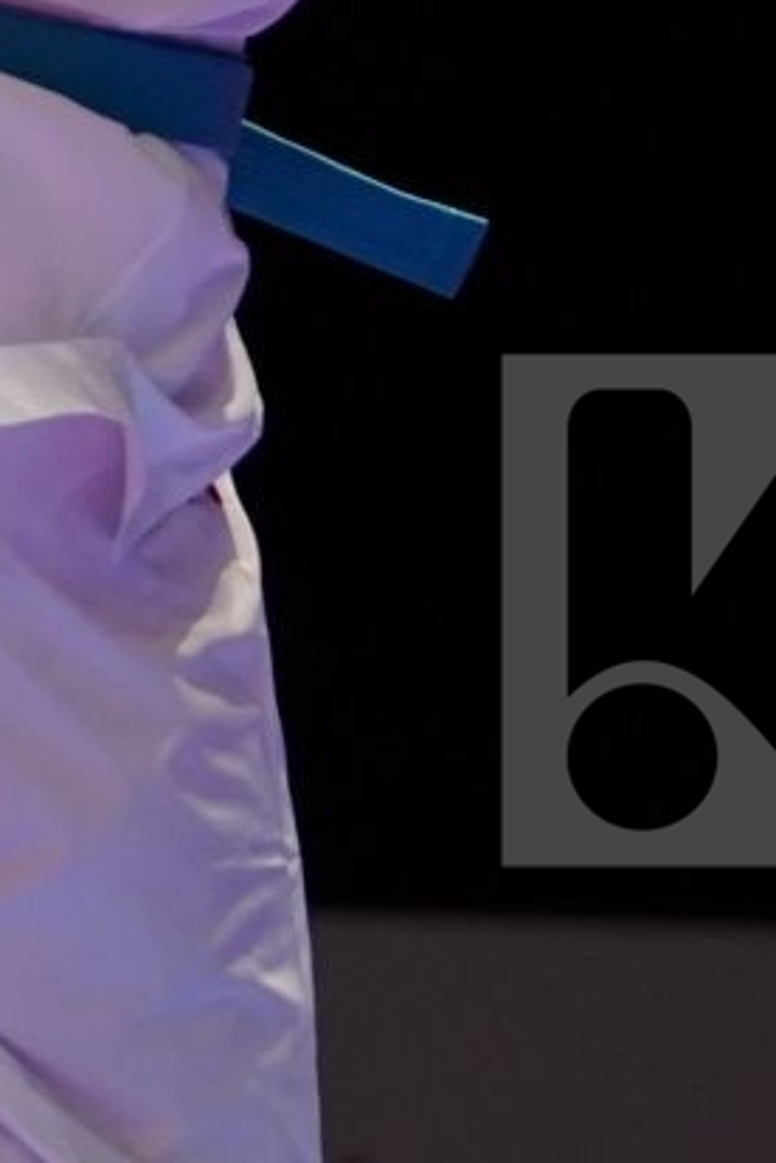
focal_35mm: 966
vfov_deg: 2.1
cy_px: -388
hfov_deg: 1.4
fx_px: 31232
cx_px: -1142
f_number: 2.8
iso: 1600
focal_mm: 148
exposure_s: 1/1000
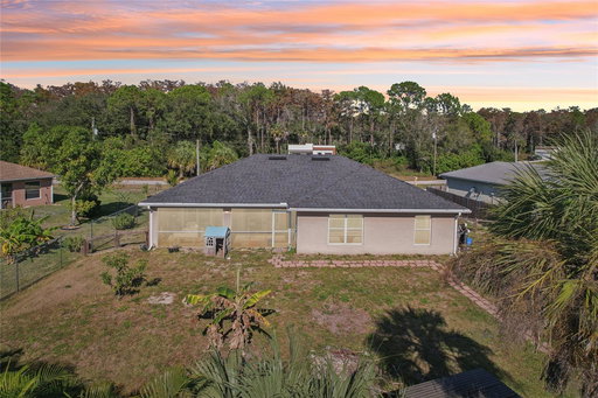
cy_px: 199
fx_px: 365
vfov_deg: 57.2
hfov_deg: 78.6
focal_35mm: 22
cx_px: 299
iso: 120
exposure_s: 1/160
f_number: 2.8
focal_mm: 8.4
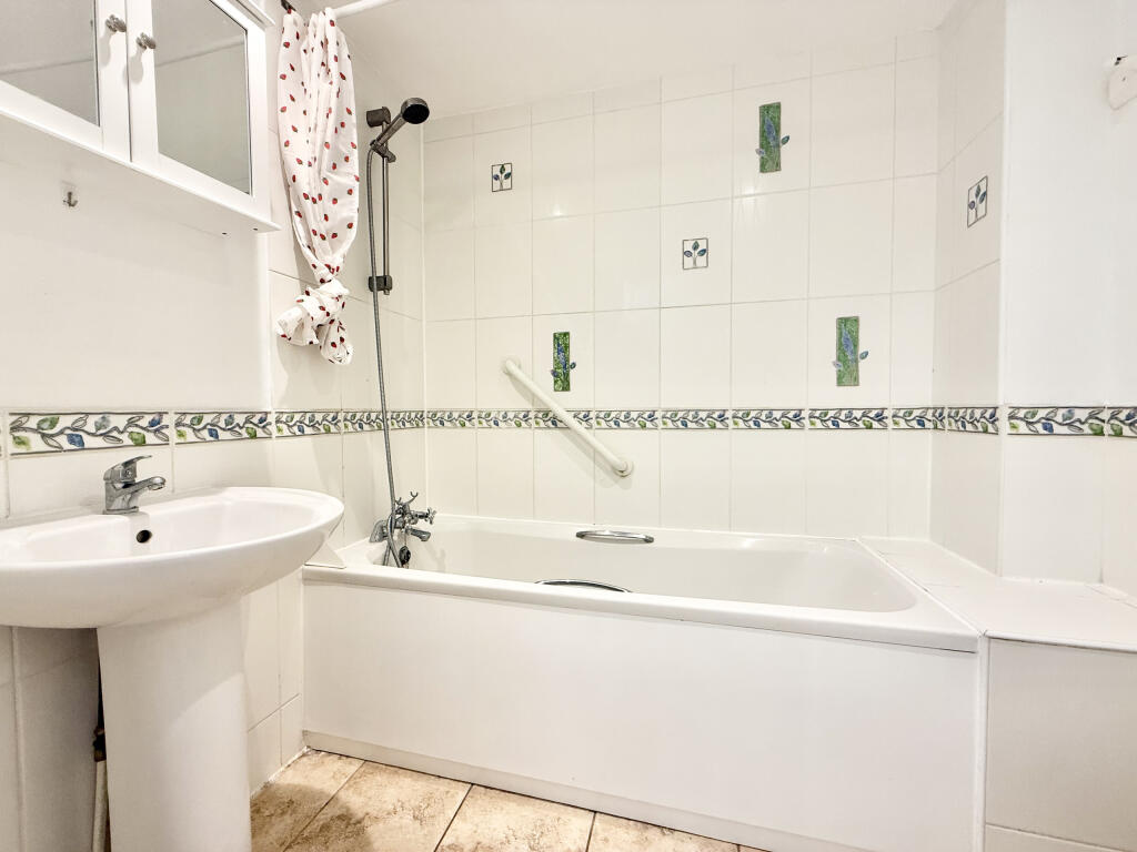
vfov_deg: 85.7
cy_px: 426
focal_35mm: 14
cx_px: 568
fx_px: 460
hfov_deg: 102.1
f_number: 2.2
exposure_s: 1/99
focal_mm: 2.22
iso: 125
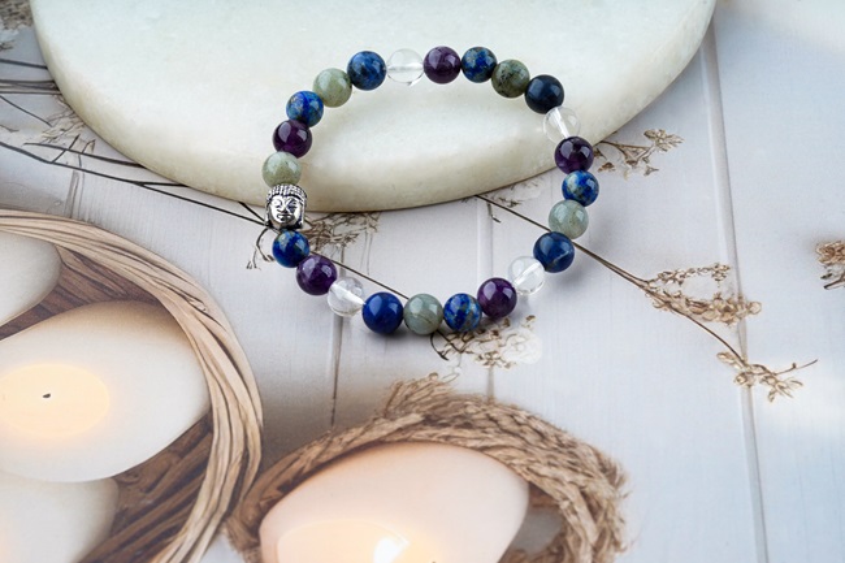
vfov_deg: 15.2
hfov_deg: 22.6
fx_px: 2112
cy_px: 282
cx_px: 422
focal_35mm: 90
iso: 100
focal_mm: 90
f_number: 14
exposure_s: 1/160
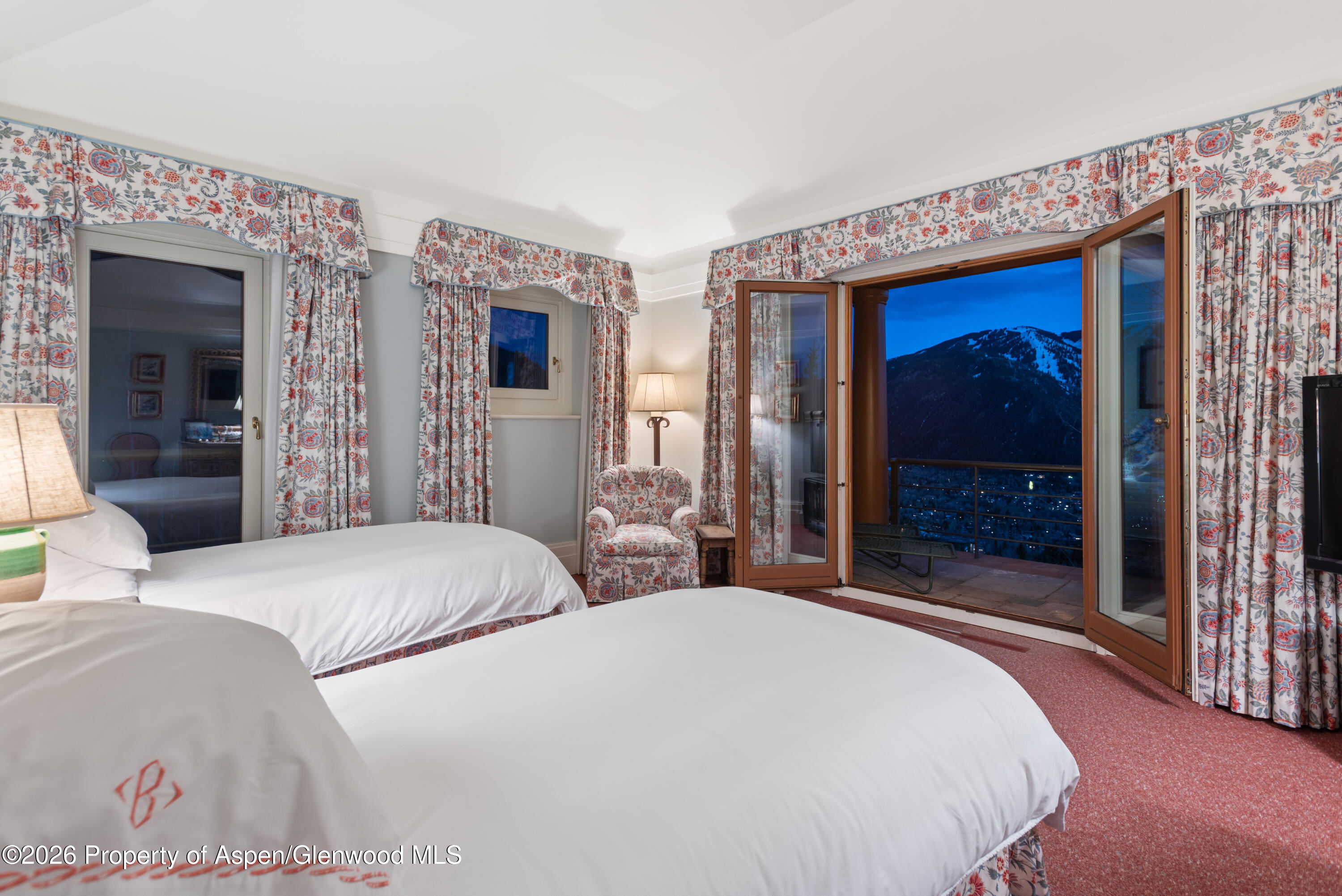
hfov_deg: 93.3
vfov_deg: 70.5
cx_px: 671
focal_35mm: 17
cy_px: 448
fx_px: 634
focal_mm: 17
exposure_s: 2.5
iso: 100
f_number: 7.1
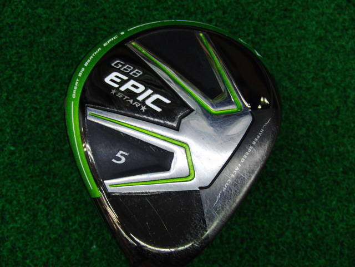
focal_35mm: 37
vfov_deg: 38.7
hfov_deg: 50.1
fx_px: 379
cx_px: 178
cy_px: 134
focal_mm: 6.42
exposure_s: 1/80
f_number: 3.6
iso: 250
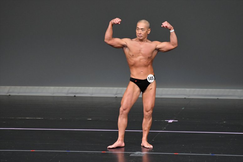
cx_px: 122
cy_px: 81
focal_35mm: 375
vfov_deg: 3.7
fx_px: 2530
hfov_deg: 5.5
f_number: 5.6
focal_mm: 250
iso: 4000
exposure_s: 1/400
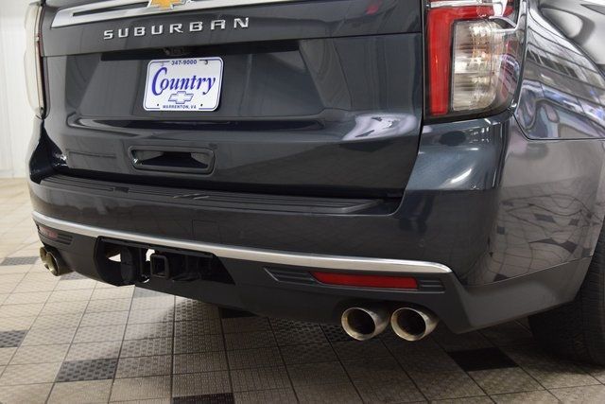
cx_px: 302
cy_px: 202
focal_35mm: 46
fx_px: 782
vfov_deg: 29.0
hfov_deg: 42.3
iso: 1600
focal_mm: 31
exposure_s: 1/60
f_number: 4.5
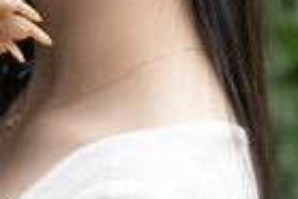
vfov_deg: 2.8
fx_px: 4127
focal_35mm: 498
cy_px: 156
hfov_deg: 4.1
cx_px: -75
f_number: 2.8
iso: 100
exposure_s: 1/320
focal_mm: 66
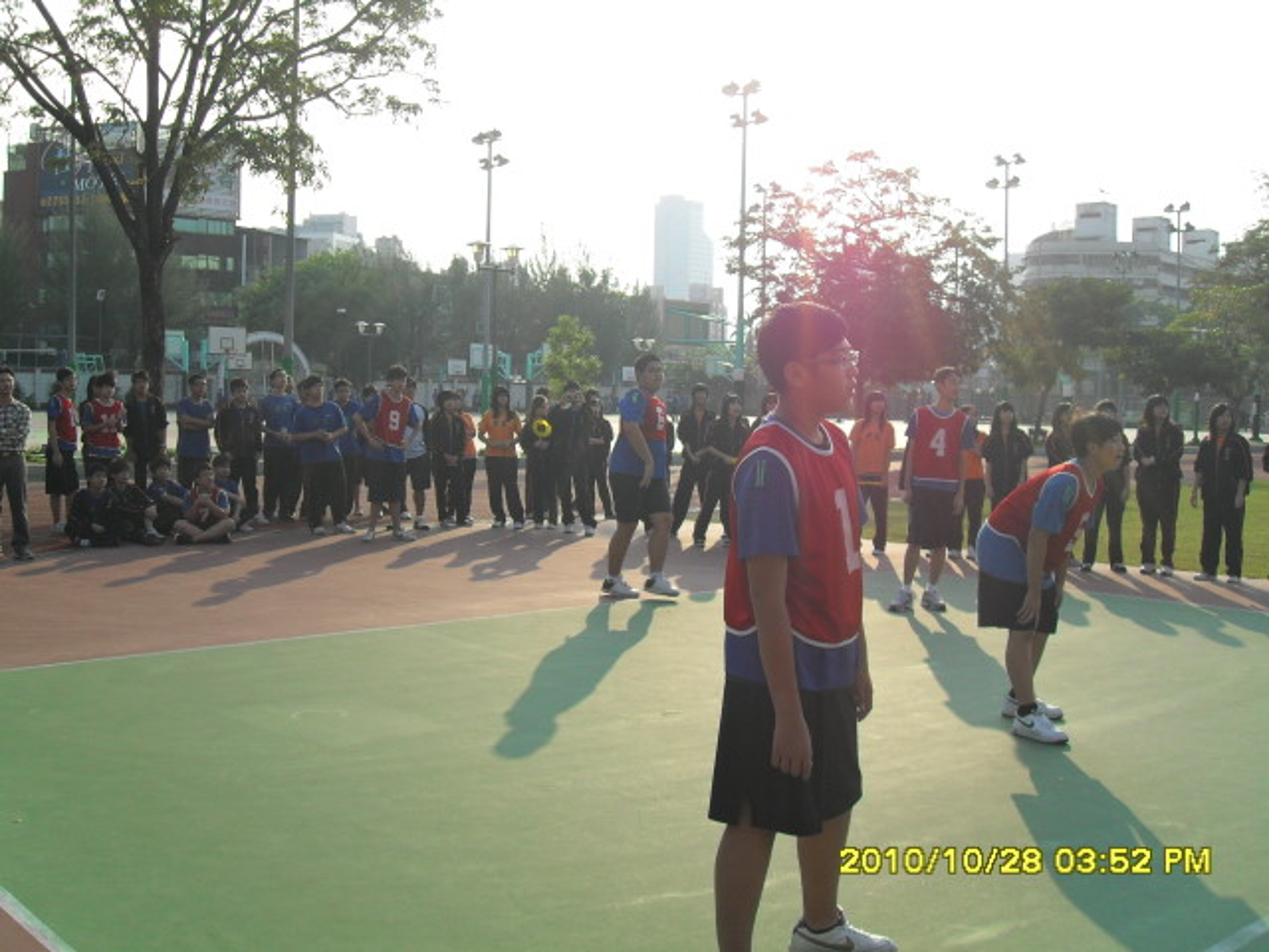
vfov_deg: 36.0
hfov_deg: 46.8
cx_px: 634
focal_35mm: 40
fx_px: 1466
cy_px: 476
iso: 100
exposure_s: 1/90
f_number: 10
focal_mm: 7
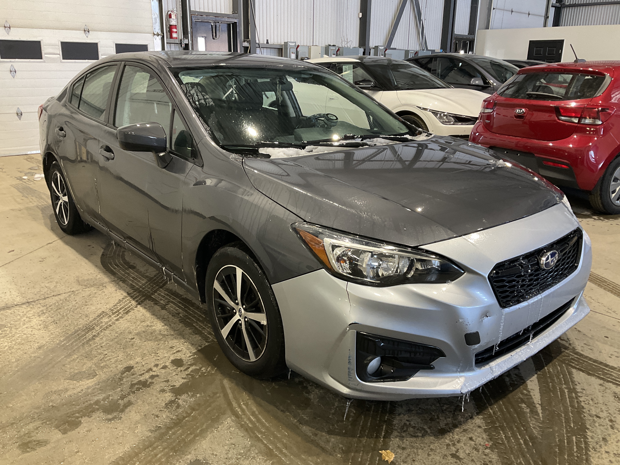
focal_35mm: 29
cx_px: 310
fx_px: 519
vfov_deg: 48.2
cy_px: 232
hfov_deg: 61.7
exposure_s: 1/60
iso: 80
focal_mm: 3
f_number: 1.8
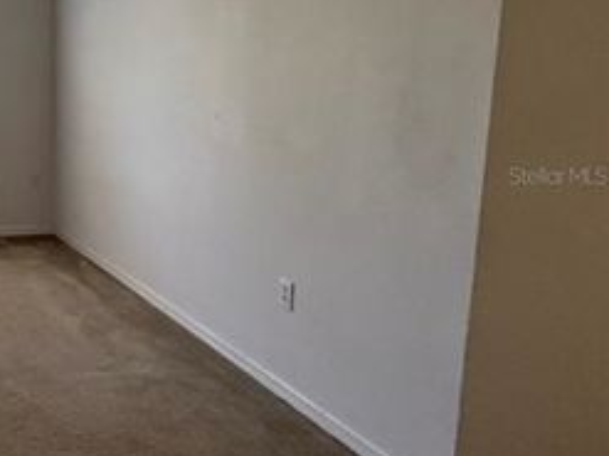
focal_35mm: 40
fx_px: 703
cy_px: 175
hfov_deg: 30.8
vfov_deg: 35.8
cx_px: -258
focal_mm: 2.22
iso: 160
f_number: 2.2
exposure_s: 1/99
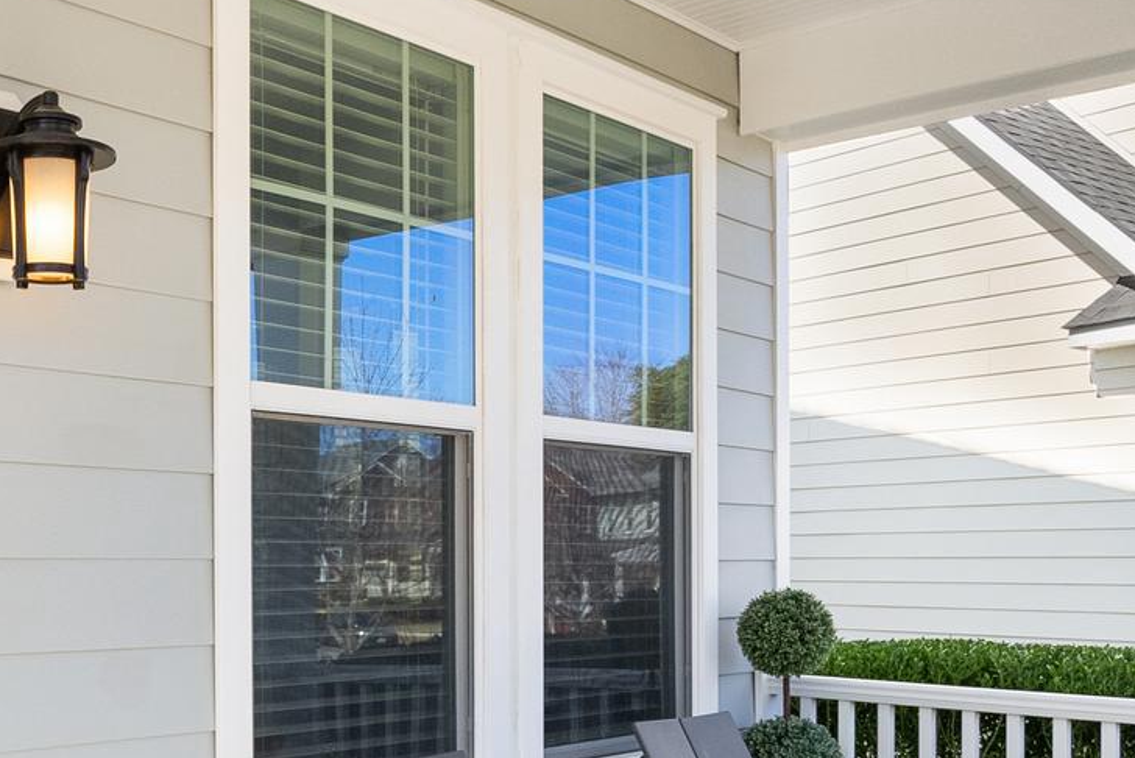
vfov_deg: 29.5
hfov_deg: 42.1
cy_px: 544
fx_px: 1419
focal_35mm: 45
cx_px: 270
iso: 1600
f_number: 8
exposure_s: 1/500
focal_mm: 16
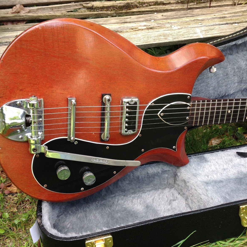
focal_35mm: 42
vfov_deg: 40.0
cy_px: 124
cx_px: 126
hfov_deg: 40.0
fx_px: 339
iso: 50
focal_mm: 4.28
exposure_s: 1/120
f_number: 2.4
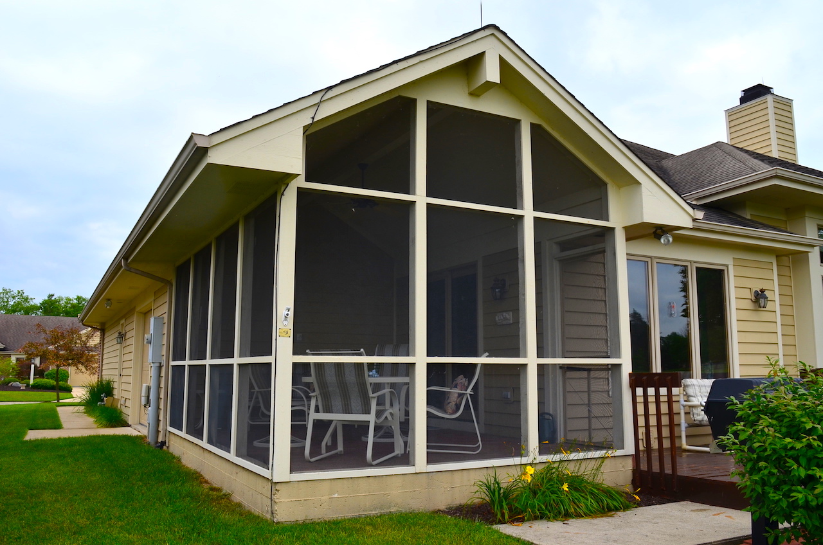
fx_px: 684
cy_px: 272
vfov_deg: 43.4
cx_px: 412
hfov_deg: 62.0
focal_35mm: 30
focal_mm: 20
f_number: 10
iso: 200
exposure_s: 1/250
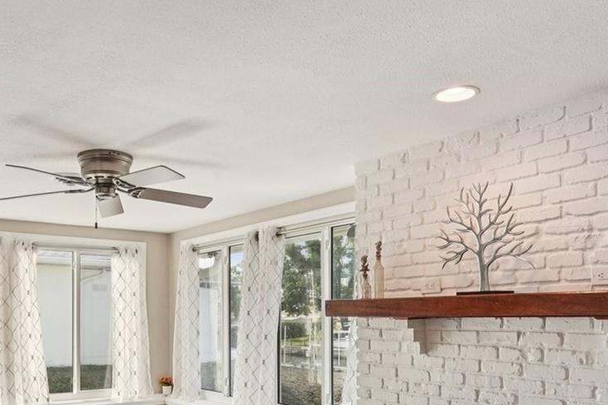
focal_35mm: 35
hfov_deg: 53.9
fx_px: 591
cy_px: 308
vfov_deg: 36.9
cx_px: 232
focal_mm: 16
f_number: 8
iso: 400
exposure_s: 1/100
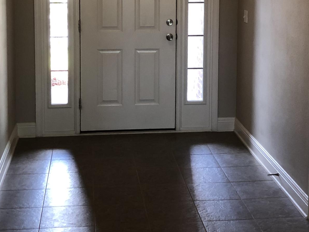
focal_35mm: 71
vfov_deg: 20.4
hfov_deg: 27.4
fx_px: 634
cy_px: 30
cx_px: 165
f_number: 1.8
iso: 40
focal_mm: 4
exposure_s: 1/30
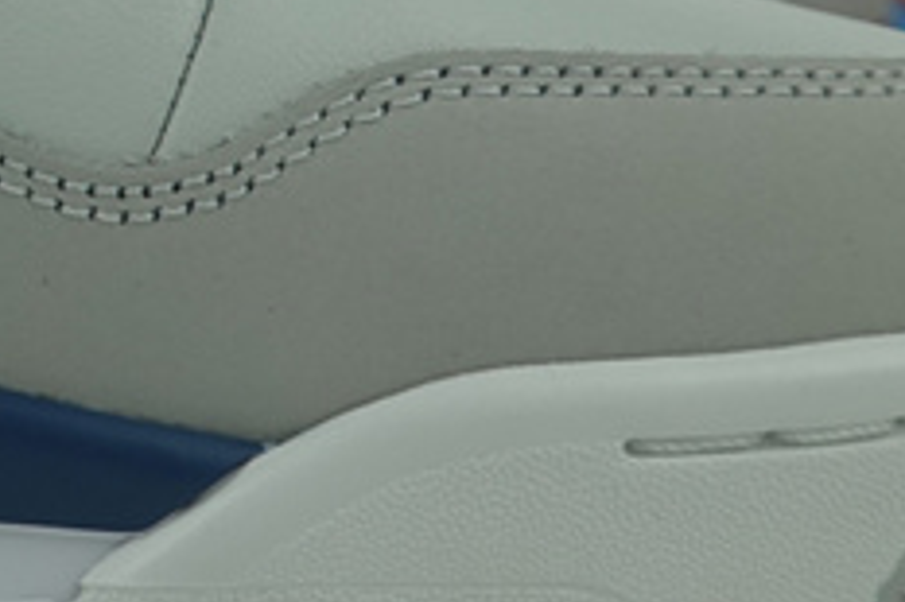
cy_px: -217
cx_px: -400
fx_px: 2587
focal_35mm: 103
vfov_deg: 12.8
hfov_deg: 18.0
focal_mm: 9
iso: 125
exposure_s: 1/200
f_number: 3.2
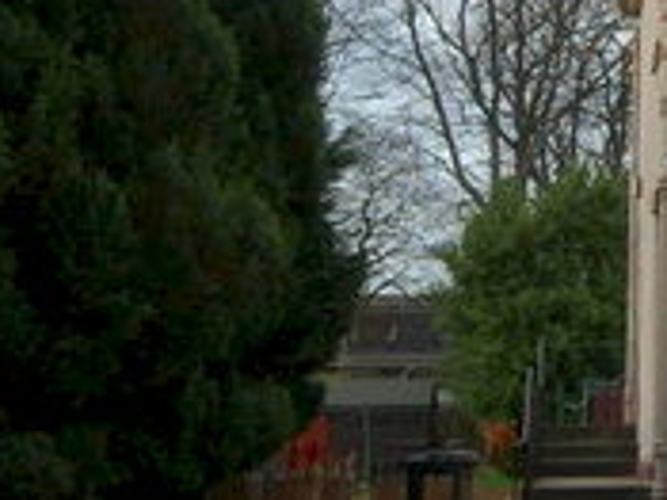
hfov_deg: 23.5
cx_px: 831
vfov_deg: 19.3
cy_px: 69
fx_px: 1443
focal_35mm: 75
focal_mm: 13
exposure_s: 1/250
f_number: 8
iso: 200
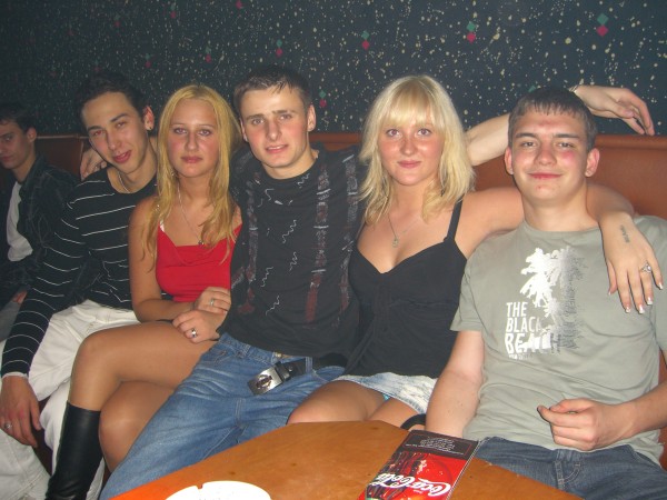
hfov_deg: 49.0
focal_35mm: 38
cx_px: 334
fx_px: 732
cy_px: 250
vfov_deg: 37.7
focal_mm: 7.9
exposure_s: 1/60
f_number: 2.8
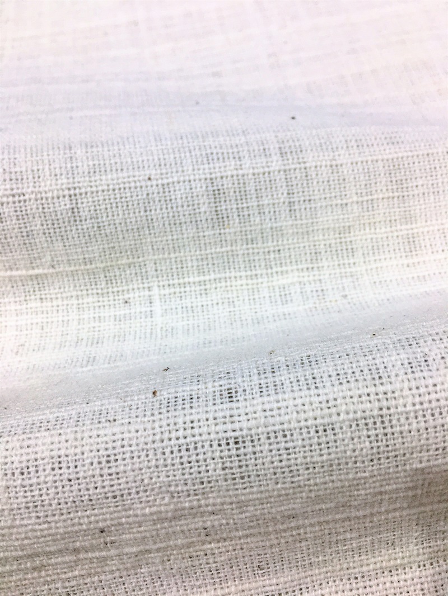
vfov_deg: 61.6
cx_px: 224
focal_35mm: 29
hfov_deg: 48.2
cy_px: 298
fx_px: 500
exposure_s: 1/120
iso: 40
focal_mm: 4.15
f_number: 2.2
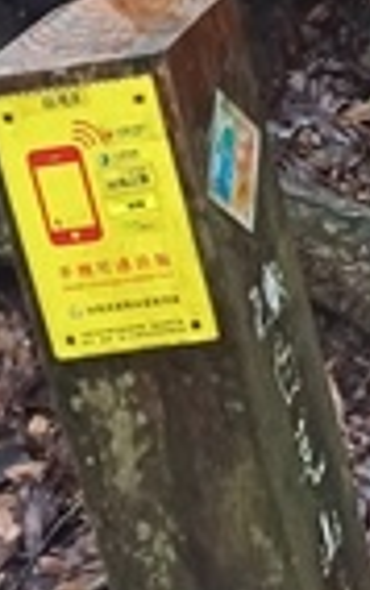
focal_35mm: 112
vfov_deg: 17.7
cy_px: -112
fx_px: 1803
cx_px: 703
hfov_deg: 10.8
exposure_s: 1/30
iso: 400
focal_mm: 4.6
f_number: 1.8
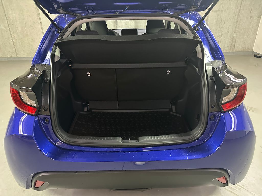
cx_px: 131
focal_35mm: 24
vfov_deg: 56.8
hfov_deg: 71.6
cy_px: 98
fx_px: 182
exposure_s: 1/25
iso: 800
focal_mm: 6.86
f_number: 1.78
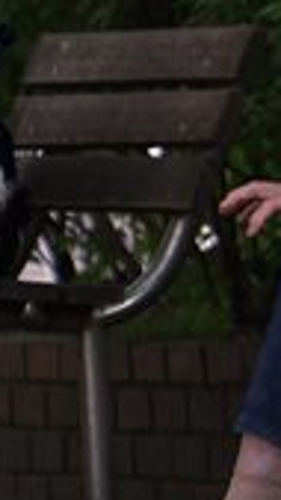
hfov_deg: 1.3
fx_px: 12418
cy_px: 21
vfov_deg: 2.3
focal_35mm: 937
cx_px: 558
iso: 200
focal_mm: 156
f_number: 6.3
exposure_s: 1/125
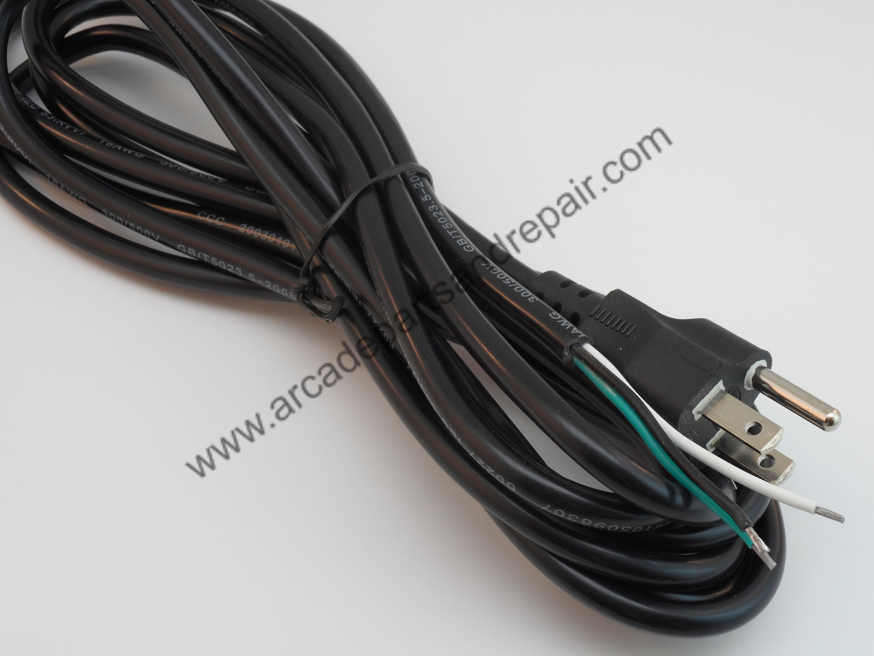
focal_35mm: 67
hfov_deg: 29.0
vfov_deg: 21.9
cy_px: 328
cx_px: 437
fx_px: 1692
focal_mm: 12
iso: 125
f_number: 5.3
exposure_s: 1/30
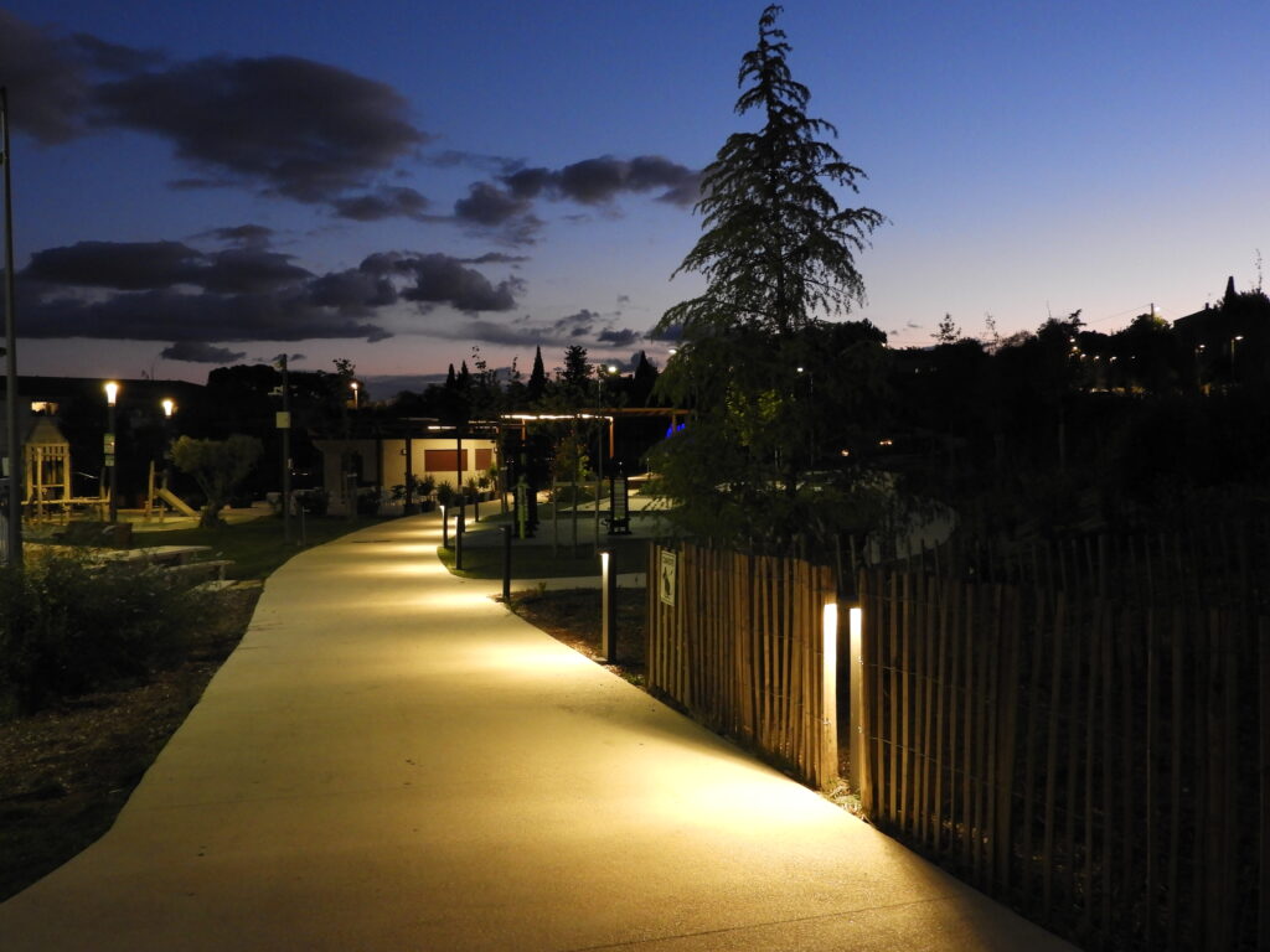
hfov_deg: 52.6
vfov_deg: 40.7
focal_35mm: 35
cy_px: 476
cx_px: 635
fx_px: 1284
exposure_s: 1/10
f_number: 3.8
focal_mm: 6.3
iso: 400
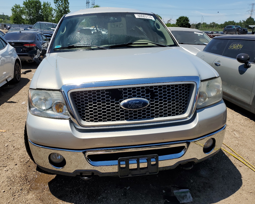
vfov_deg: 51.5
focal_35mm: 28
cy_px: 102
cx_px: 120
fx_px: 211
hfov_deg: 62.2
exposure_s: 1/5000
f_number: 1.5
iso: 50
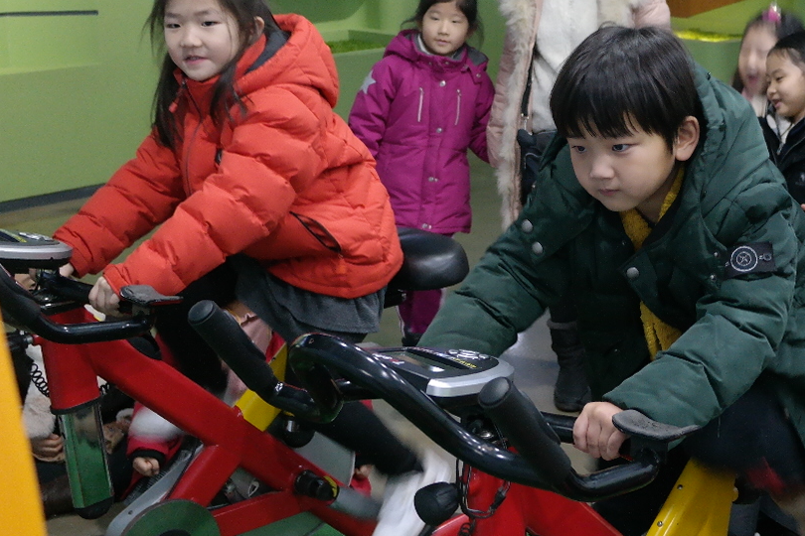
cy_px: 186
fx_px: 1431
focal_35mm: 64
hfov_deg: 30.6
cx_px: 648
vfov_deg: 21.2
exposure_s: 1/40
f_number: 3.5
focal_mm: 20
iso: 800
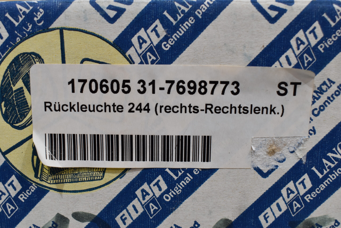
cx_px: 170
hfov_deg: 46.4
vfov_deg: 31.9
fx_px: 398
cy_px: 114
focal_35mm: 42
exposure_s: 1/60
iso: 400
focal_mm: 28
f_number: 7.1
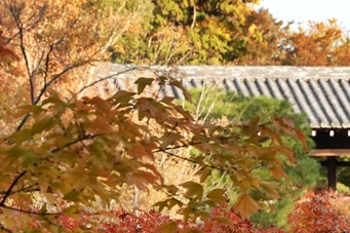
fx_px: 2662
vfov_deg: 5.0
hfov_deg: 7.3
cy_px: 221
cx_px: 631
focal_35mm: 274
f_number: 6.3
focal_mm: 49.1
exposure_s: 1/640
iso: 1000
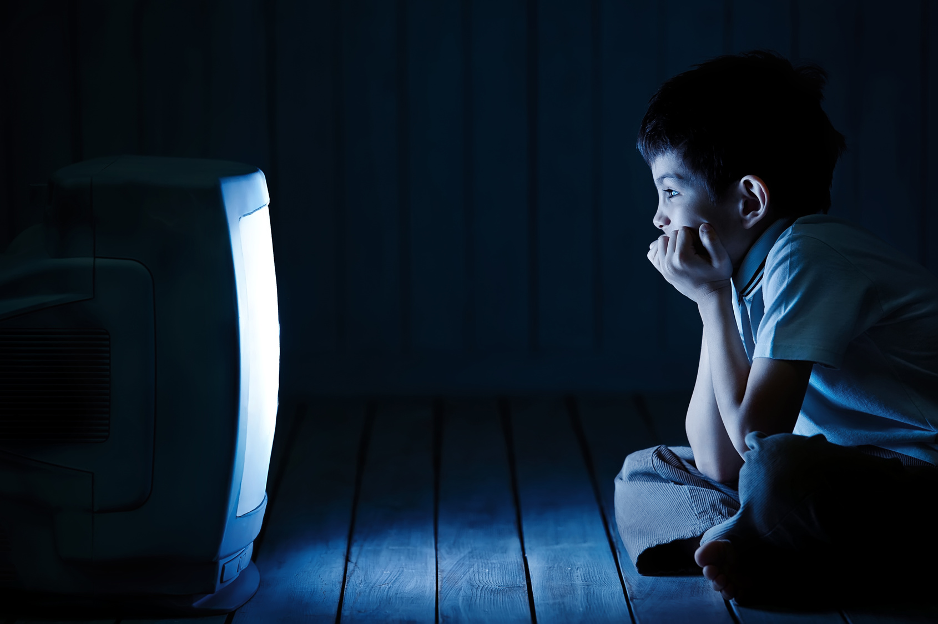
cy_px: 312
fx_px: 4166
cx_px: 469
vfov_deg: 8.6
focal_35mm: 160
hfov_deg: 12.8
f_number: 3.5
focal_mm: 160
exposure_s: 1/125
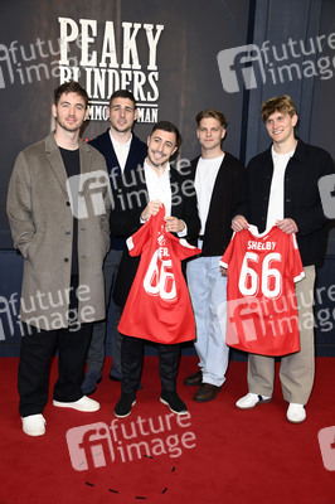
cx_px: 168
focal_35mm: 45
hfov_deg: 29.8
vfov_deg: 43.6
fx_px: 629
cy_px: 252
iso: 400
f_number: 5.6
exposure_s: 1/250
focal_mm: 45
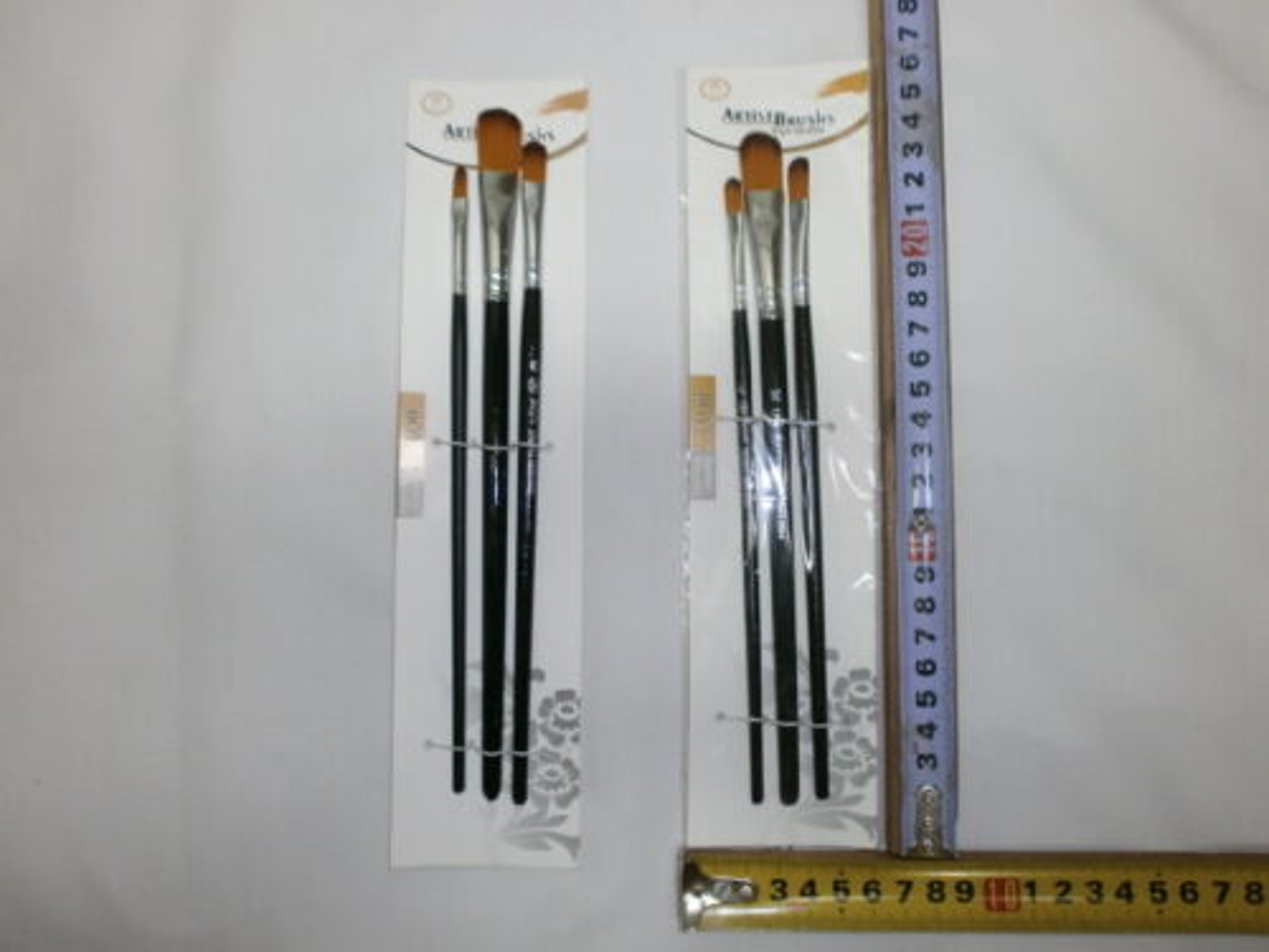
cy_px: 476
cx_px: 634
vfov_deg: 51.4
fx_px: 990
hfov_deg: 65.3
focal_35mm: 27
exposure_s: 1/30
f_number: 2.9
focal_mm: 4.8
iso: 125
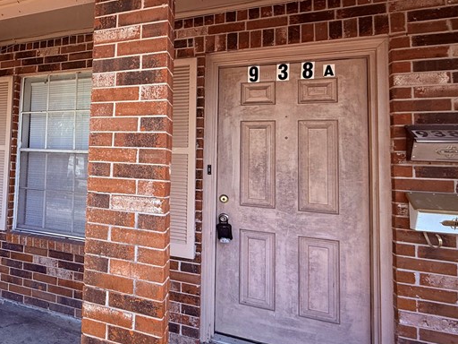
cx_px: 38
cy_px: 136
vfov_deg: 49.4
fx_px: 370
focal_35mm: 28
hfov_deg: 54.5
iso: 50
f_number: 2.2
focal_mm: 2.22
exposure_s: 1/249
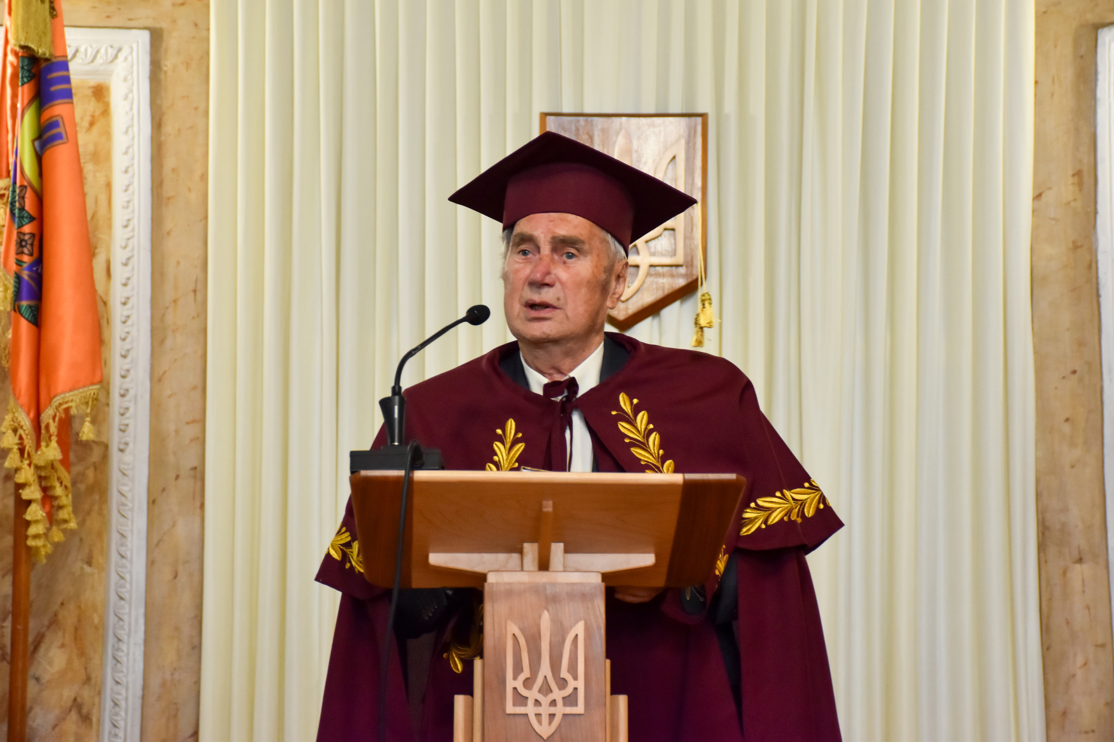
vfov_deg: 14.7
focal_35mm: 93
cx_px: 557
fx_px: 2878
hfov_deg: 21.9
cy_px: 371
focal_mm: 62
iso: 1400
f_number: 5
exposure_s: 1/60
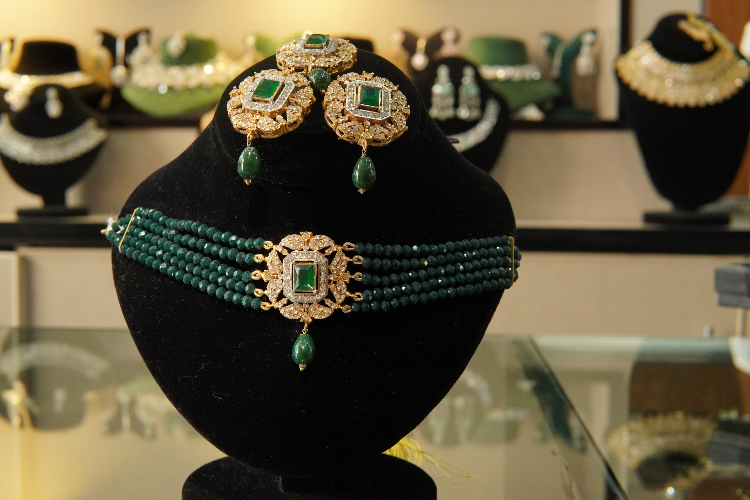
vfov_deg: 29.9
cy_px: 250
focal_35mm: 45
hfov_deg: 43.6
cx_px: 375
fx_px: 937
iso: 2000
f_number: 8
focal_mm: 30
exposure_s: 1/80
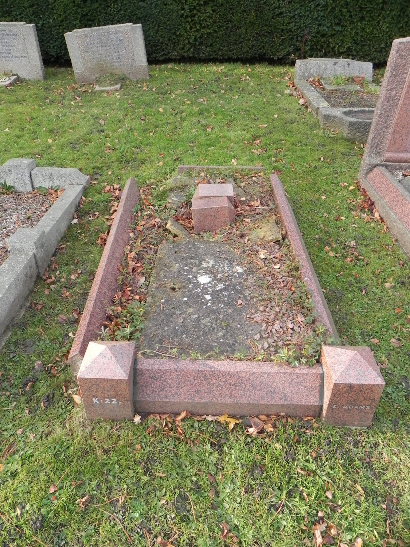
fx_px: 411
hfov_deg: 53.1
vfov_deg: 67.3
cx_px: 205
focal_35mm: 26
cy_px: 274
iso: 160
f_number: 4.5
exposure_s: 1/117
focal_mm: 4.6
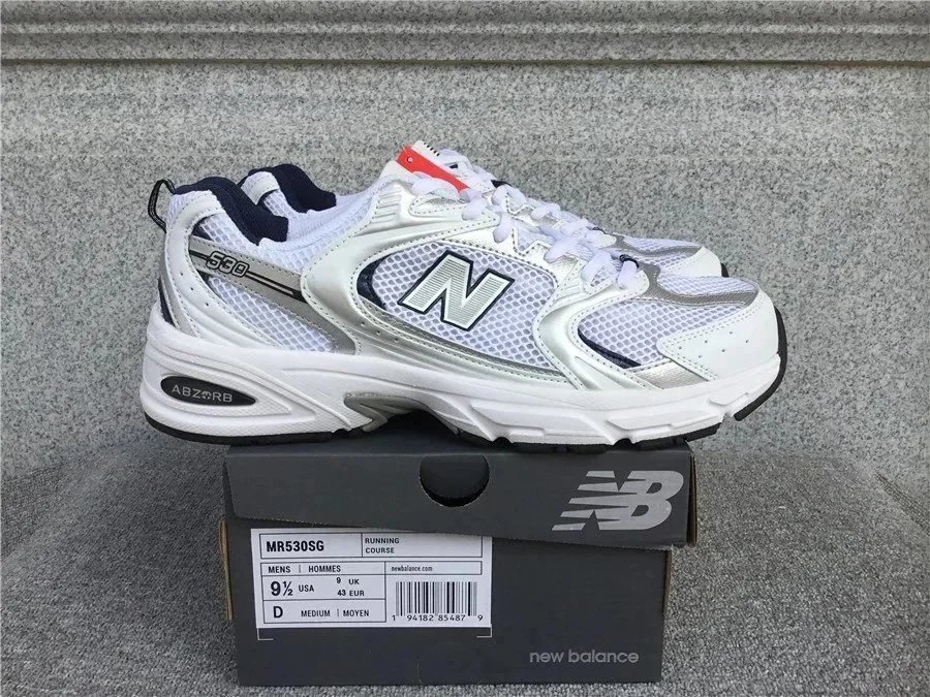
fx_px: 833
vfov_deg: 45.4
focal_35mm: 31
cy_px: 348
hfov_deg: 58.4
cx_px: 465
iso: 25
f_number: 2.4
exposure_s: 1/815
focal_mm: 3.3
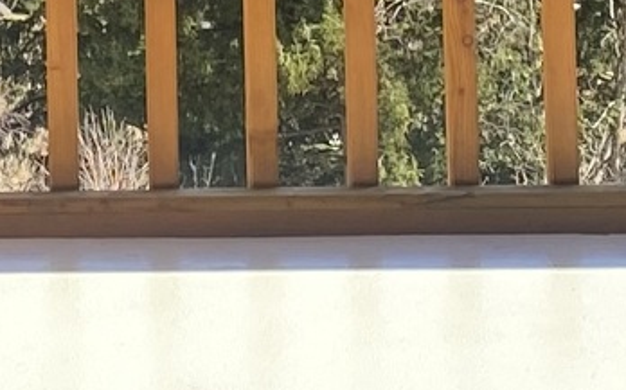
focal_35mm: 203
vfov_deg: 6.0
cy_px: -805
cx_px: 86
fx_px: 3461
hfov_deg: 10.3
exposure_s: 1/400
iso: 32
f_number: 1.8
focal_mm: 4.25
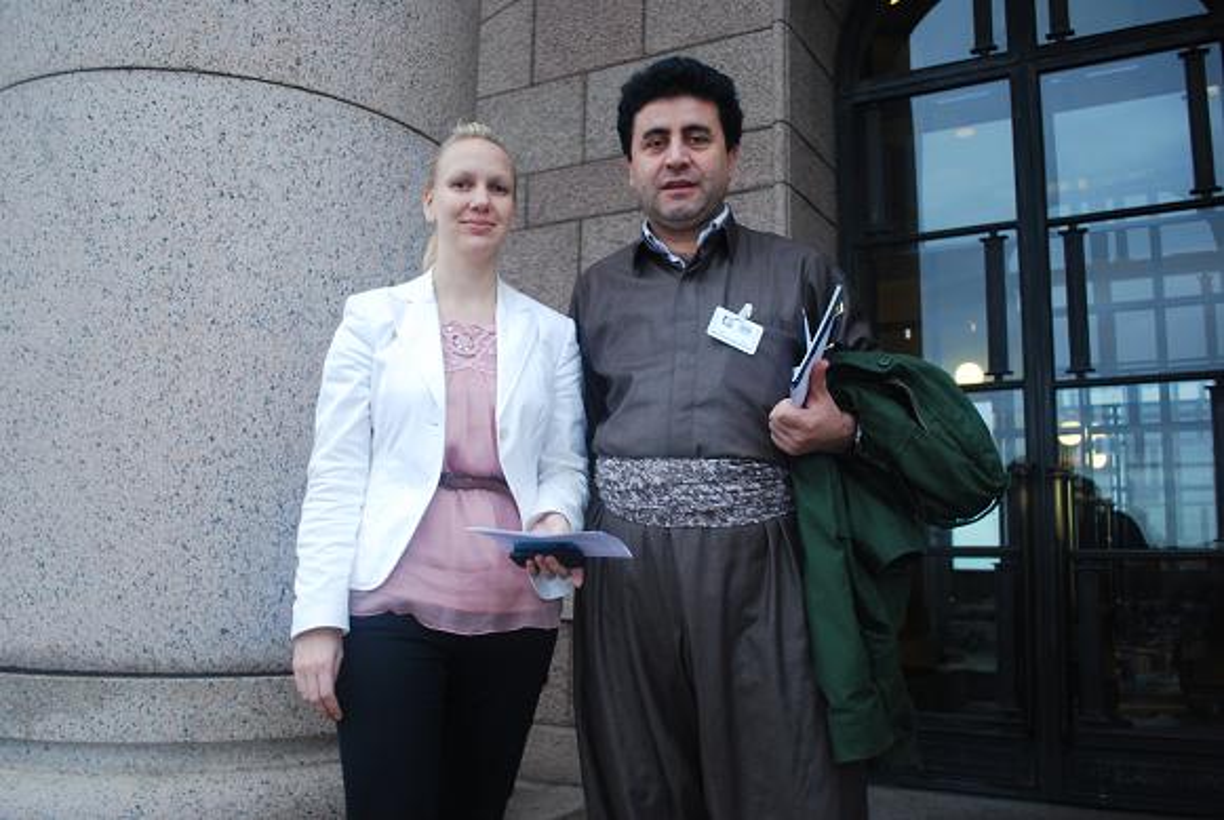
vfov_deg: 43.7
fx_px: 1021
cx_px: 612
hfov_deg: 61.9
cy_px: 410
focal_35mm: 30
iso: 200
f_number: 3.8
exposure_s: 1/30
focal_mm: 20
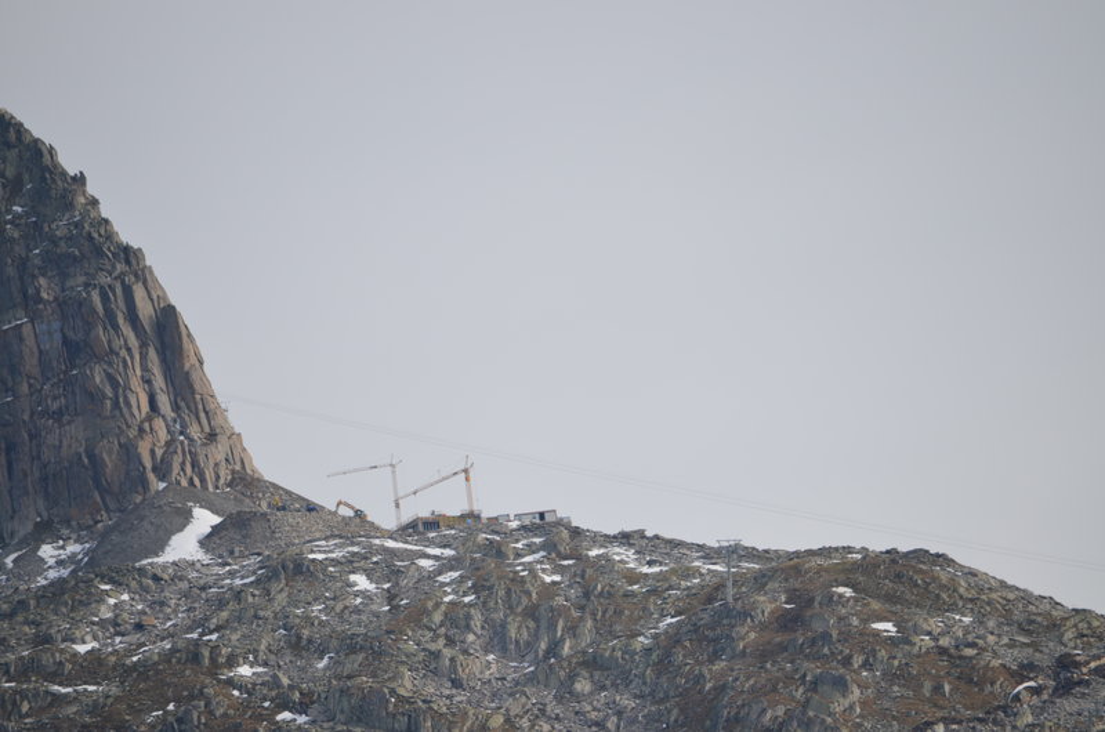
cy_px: 366
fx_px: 13785
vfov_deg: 3.0
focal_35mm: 450
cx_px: 552
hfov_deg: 4.6
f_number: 6.3
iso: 200
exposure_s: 1/640
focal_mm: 300
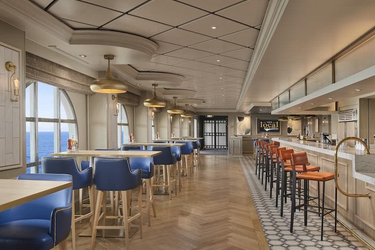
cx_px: 220
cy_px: 150
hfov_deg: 61.5
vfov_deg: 43.4
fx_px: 313
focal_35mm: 30
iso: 100
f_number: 10
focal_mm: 24
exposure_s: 1/125
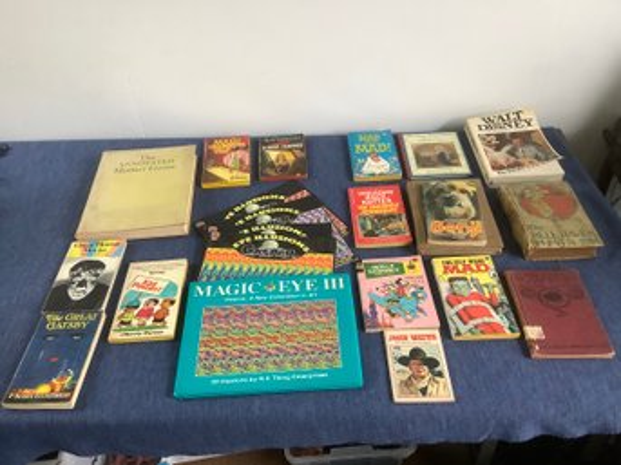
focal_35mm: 31
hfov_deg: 58.4
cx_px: 310
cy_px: 232
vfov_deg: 45.4
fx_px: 556
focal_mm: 3.3
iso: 160
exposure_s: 1/60
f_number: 2.4
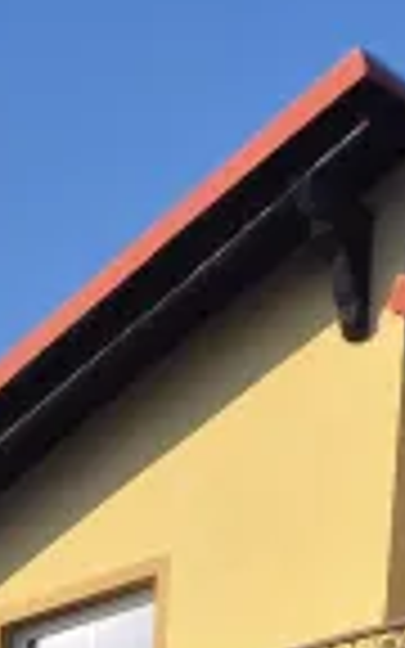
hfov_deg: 8.3
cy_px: 1870
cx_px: -567
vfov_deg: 10.7
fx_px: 2543
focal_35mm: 144
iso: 25
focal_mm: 5.4
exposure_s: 1/1180
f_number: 1.8
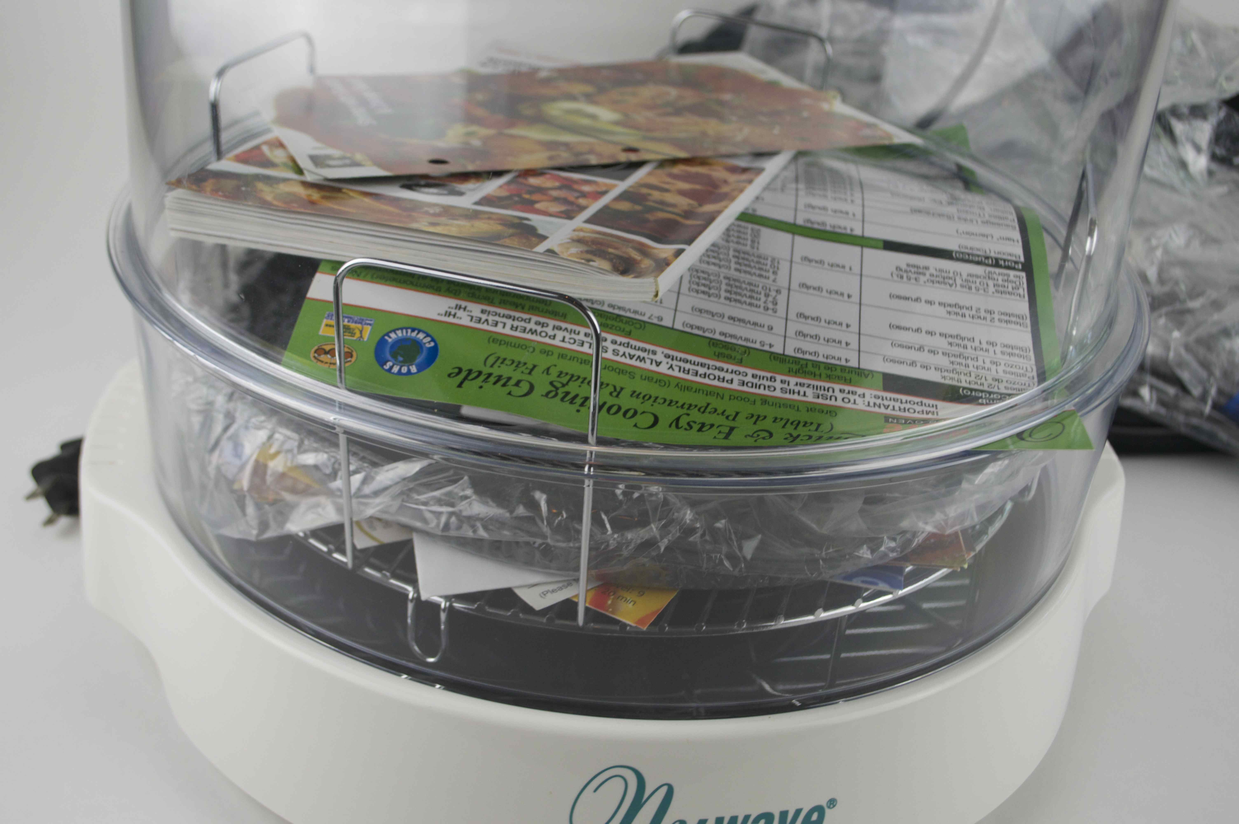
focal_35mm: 39
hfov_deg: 49.6
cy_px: 412
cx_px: 620
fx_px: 1341
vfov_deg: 34.1
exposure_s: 1/100
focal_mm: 26
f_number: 5
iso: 400
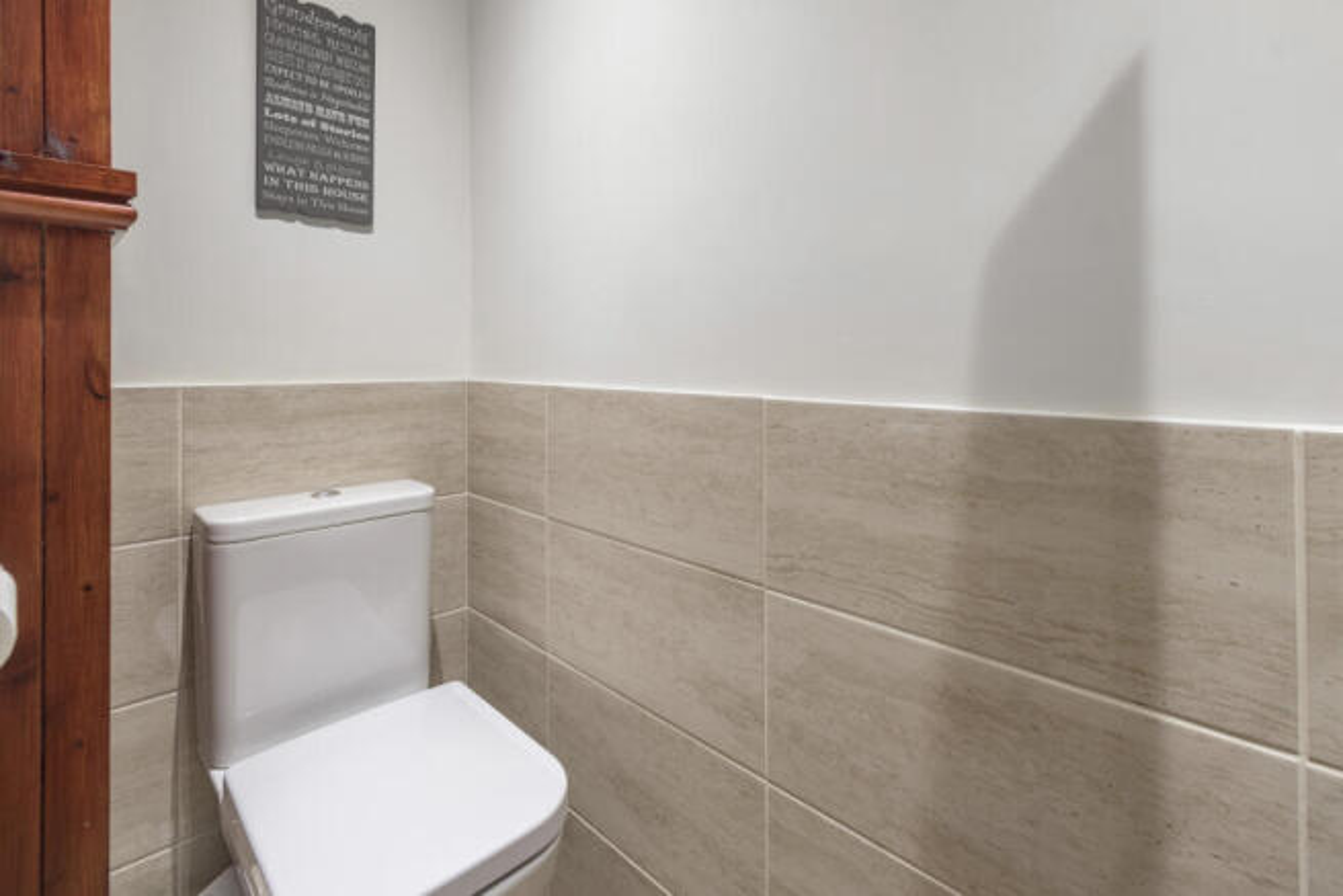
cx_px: 672
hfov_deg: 100.4
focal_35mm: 15
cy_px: 448
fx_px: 560
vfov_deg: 77.4
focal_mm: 10
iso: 100
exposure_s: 1/1.25
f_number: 8
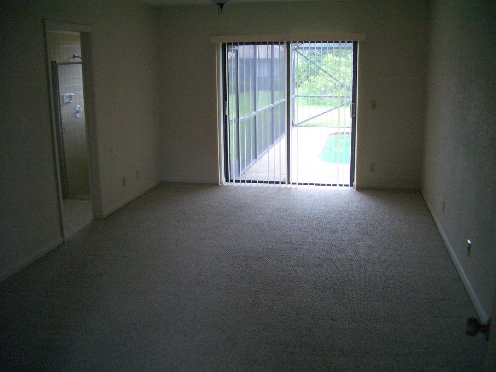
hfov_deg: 52.6
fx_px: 502
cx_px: 248
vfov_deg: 40.7
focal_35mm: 35
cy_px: 186
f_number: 2.6
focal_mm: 5.8
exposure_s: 1/100
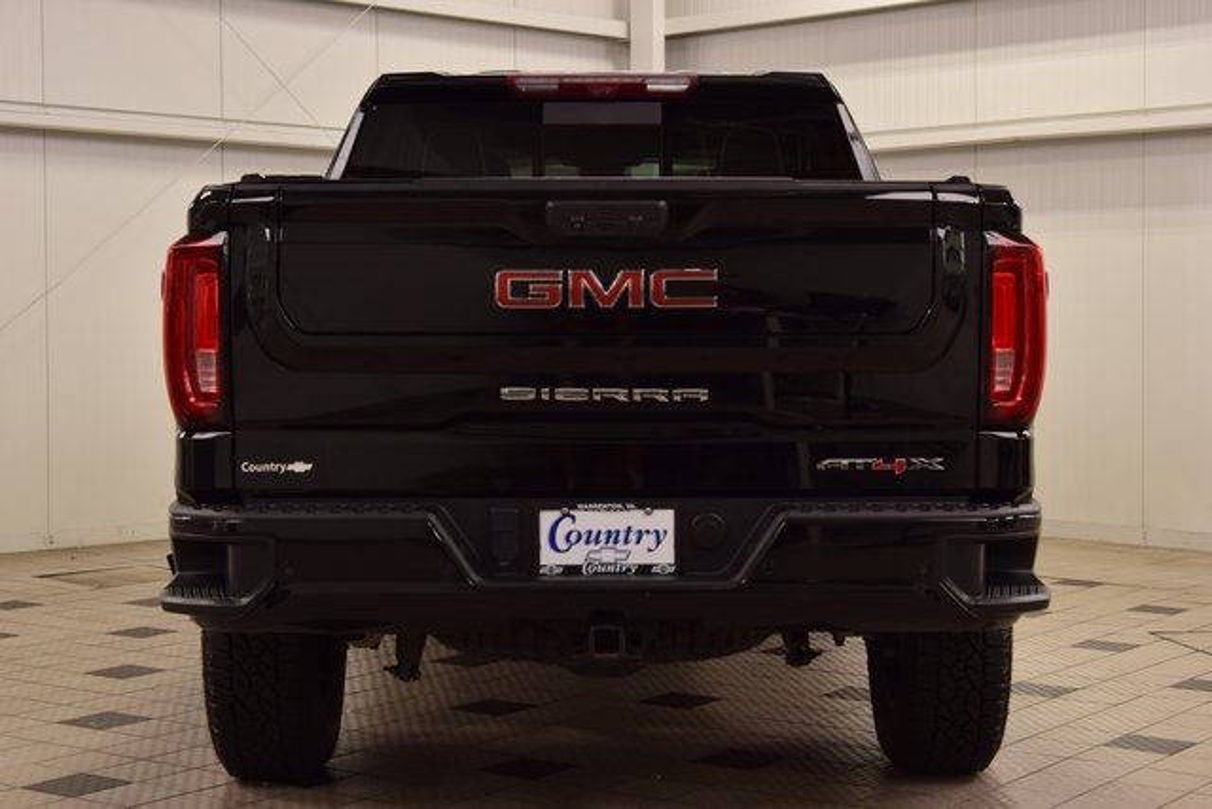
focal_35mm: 63
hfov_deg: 31.9
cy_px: 404
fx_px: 2121
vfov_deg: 21.6
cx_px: 606
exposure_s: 1/30
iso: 400
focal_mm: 42
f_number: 7.1
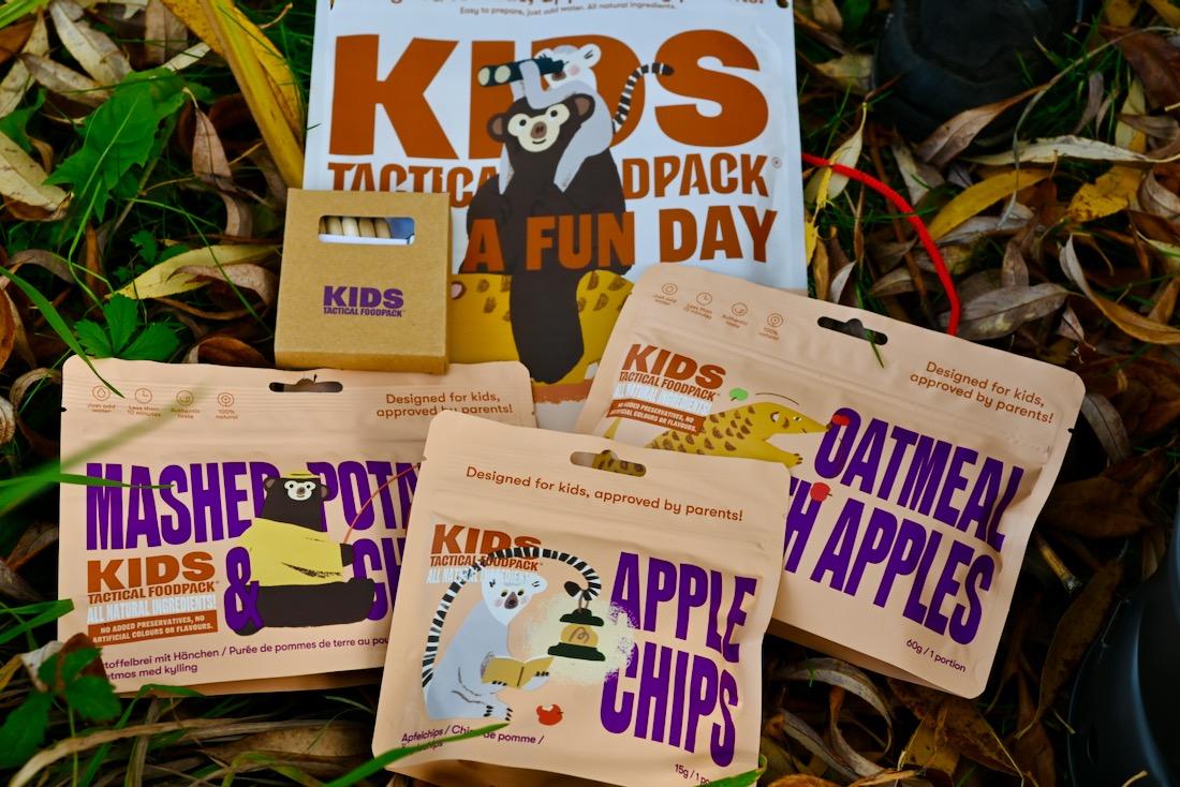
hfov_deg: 46.4
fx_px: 1377
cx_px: 590
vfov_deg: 31.9
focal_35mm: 42
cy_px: 394
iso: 200
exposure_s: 1/250
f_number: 5.6
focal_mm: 28
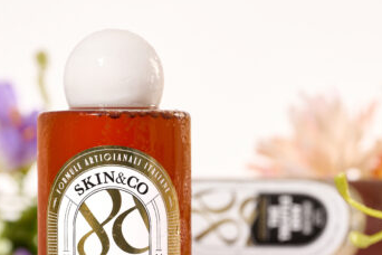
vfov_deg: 5.8
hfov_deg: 8.7
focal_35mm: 236
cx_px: 245
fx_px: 2504
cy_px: 228
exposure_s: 1/160
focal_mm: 105
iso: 64
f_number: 6.3
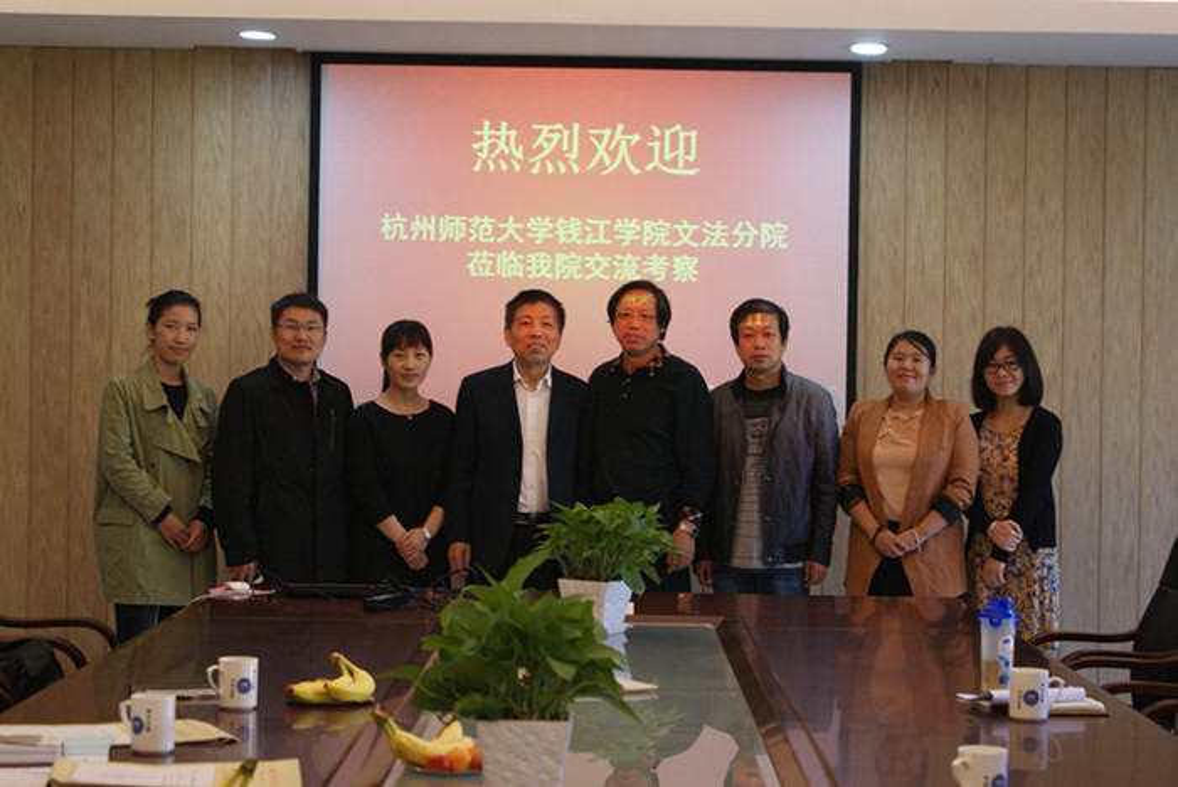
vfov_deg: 16.6
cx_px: 589
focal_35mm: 82
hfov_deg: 24.6
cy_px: 394
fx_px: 2702
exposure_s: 1/60
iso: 400
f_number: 5.6
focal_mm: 55
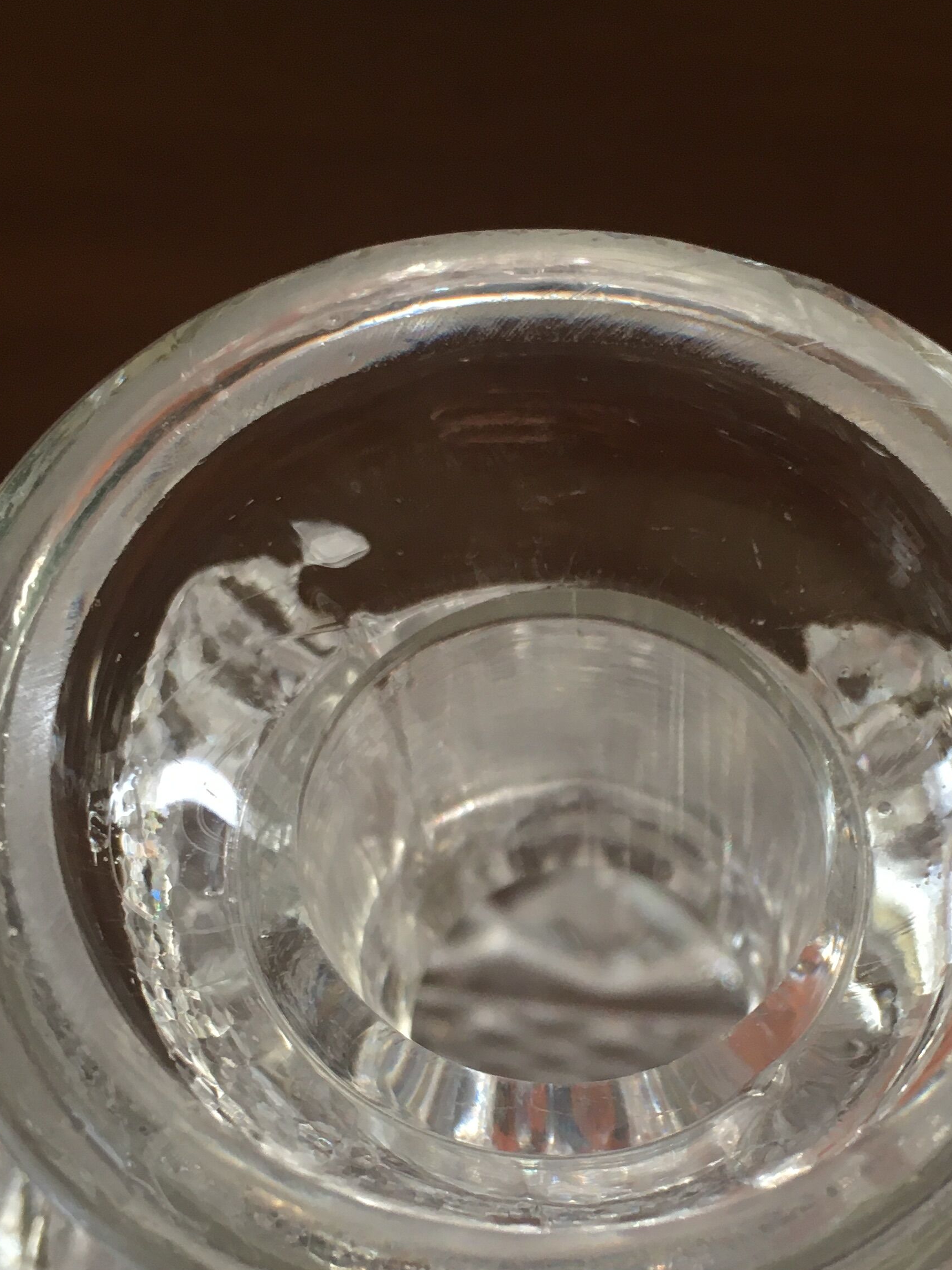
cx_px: 618
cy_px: 923
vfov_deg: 36.8
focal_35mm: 51
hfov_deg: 28.4
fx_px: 1870
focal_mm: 4.15
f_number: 2.2
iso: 100
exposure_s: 1/33
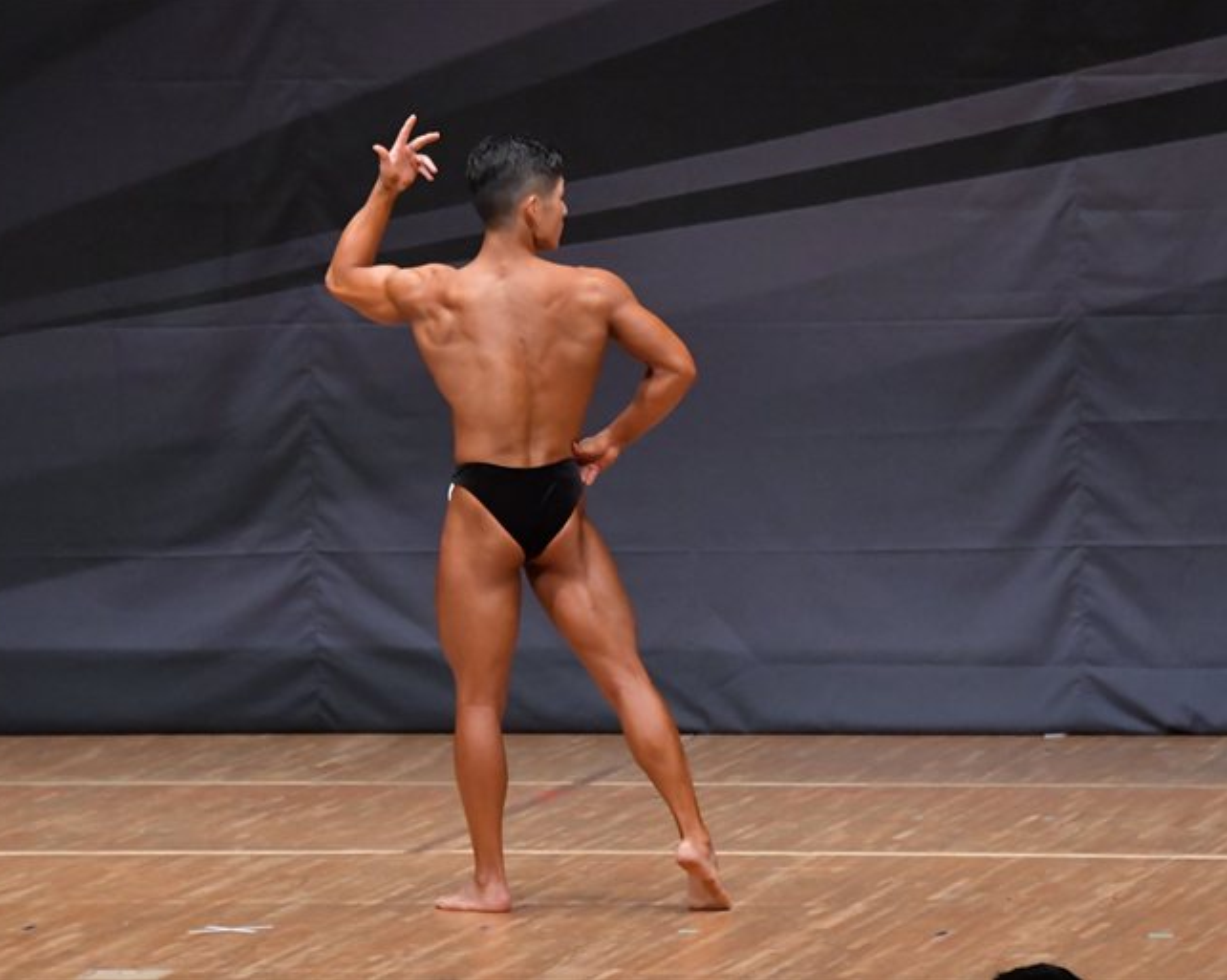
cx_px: 593
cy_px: 489
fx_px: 11107
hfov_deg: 6.3
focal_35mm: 306
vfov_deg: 5.1
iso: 6400
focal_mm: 180
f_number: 5.6
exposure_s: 1/400
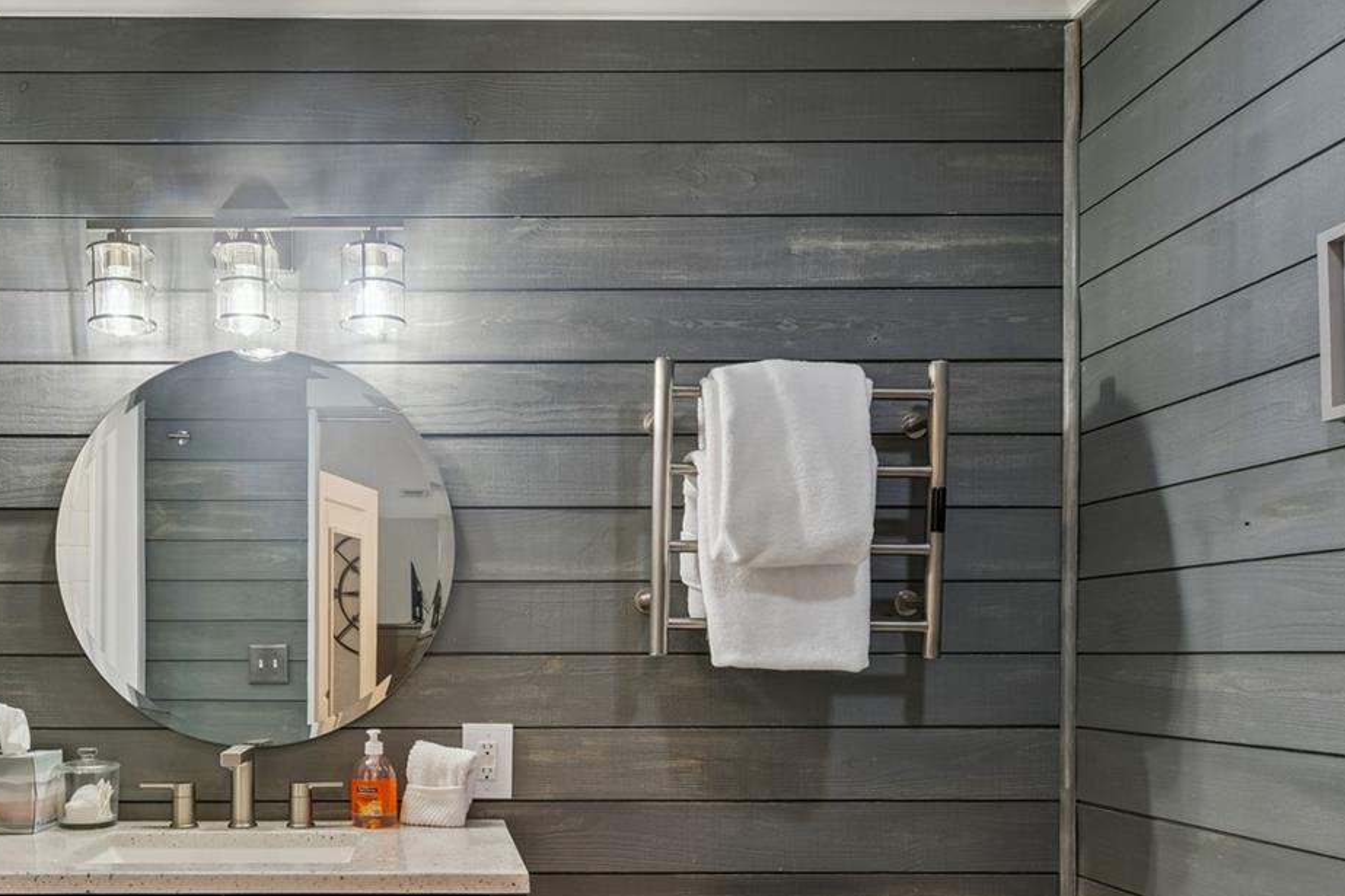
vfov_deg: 46.7
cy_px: 727
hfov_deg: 67.8
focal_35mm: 26
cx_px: 469
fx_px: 971
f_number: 7.1
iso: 100
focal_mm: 10
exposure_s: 1/13
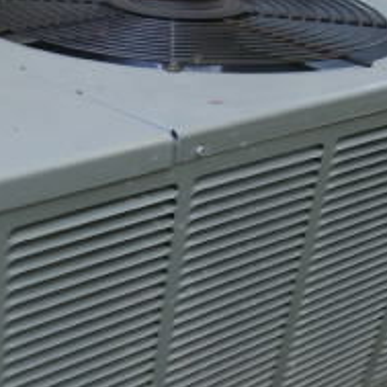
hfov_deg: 22.1
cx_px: -6
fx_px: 949
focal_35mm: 75
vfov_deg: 22.8
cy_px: 289
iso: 100
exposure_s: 1/30
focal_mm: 4.43
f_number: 3.2
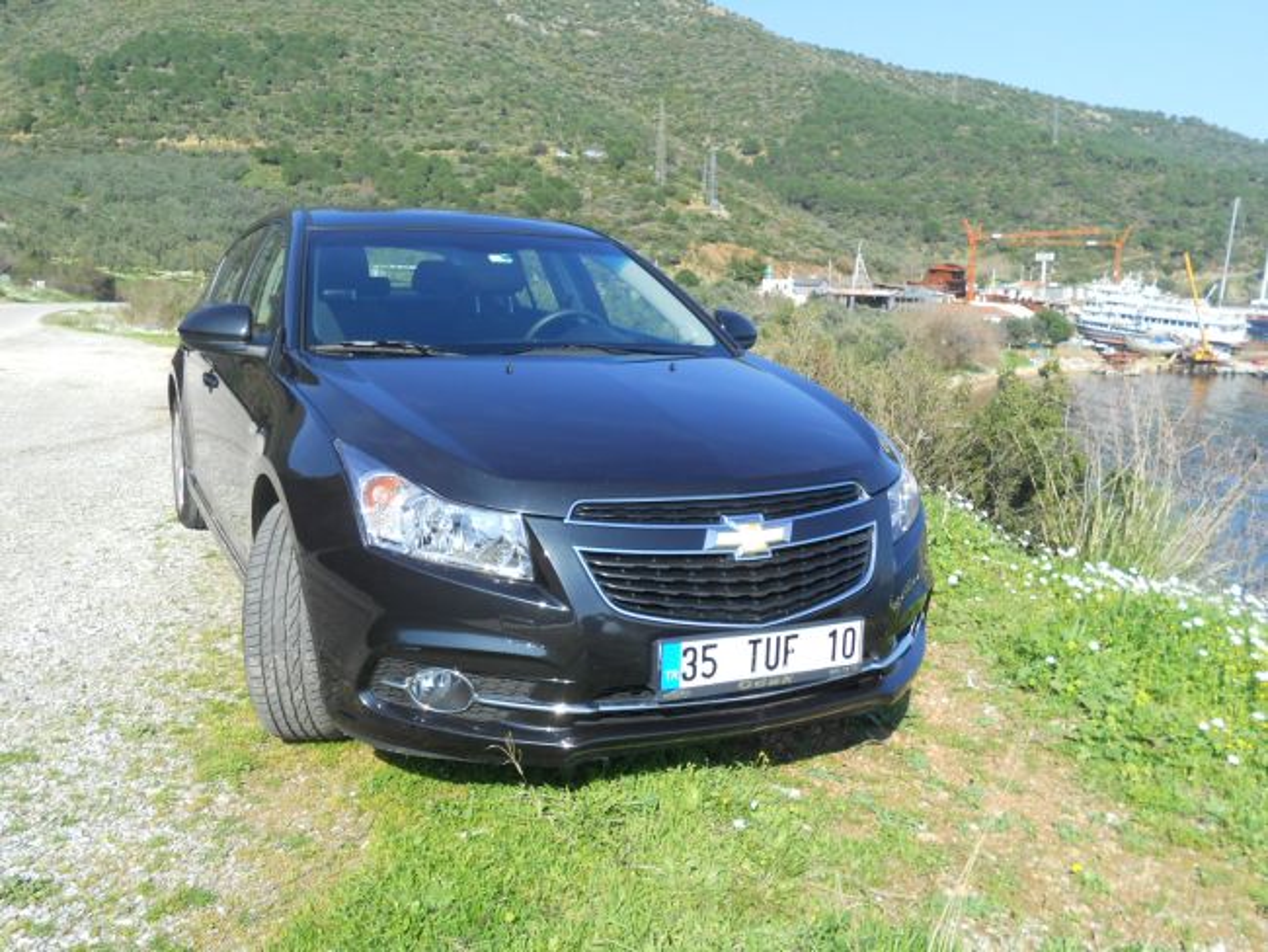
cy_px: 476
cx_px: 634
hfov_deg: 56.8
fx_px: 1173
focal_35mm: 32
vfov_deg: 44.2
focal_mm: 5.8
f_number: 3.5
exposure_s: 1/500
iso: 80
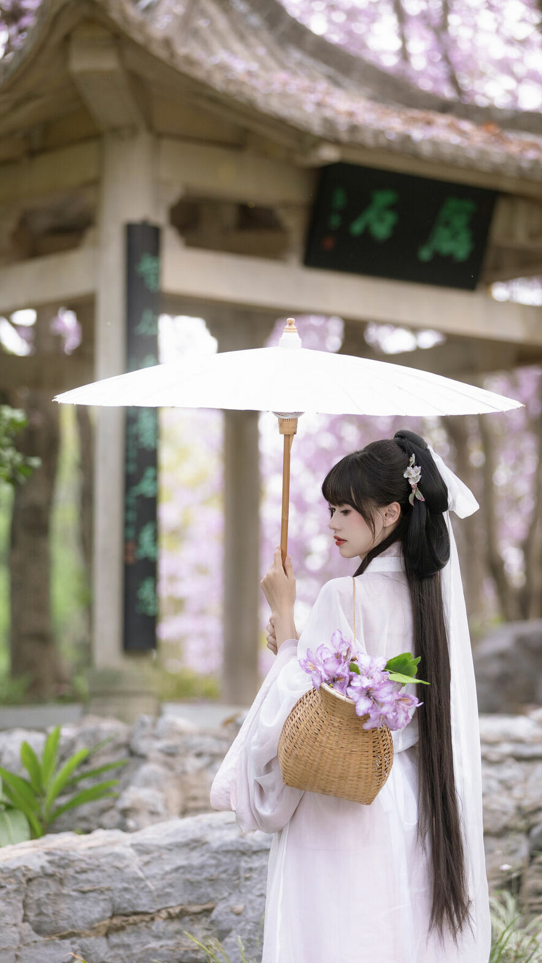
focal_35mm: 121
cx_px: 283
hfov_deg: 10.0
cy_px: 482
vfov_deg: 17.7
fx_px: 3092
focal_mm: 115
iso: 320
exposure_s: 1/800
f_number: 2.8
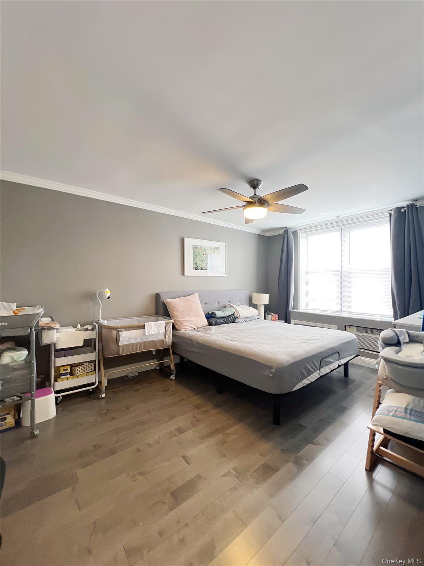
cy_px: 283
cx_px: 212
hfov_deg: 89.9
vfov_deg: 106.2
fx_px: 212
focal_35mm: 13
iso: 160
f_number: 1.8
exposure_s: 1/60
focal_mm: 1.57
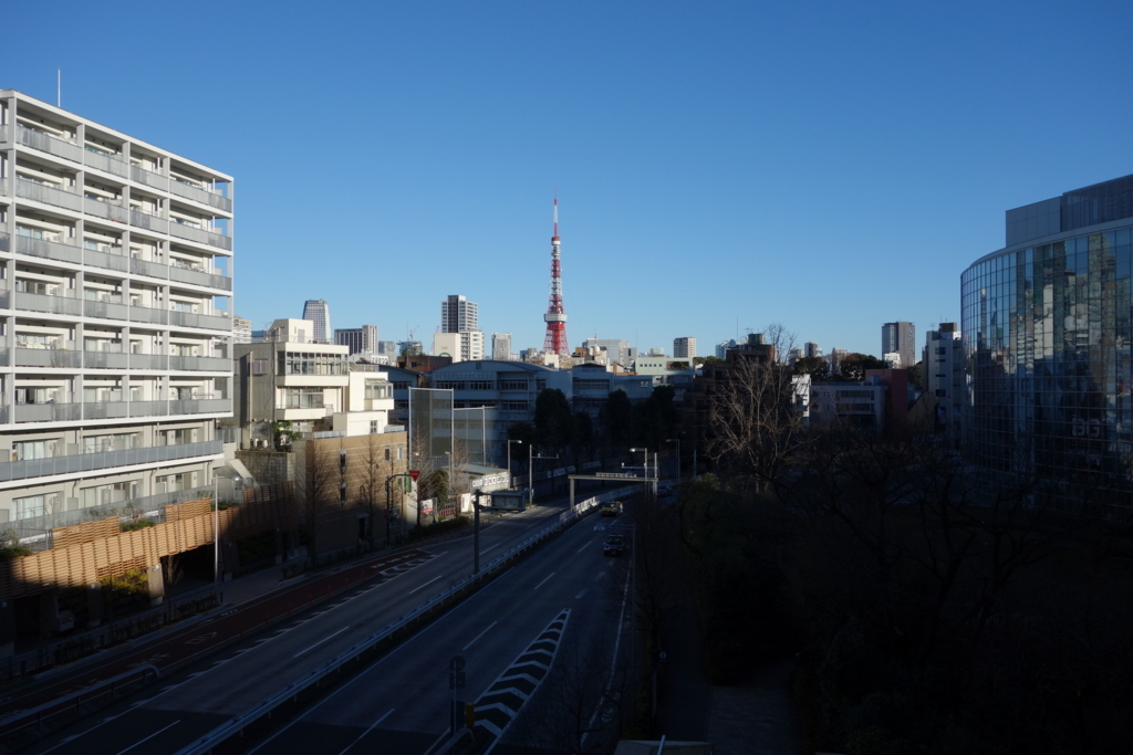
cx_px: 566
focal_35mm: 28
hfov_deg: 65.5
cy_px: 378
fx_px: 881
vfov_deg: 46.4
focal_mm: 10.4
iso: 125
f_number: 5.6
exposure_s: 1/500
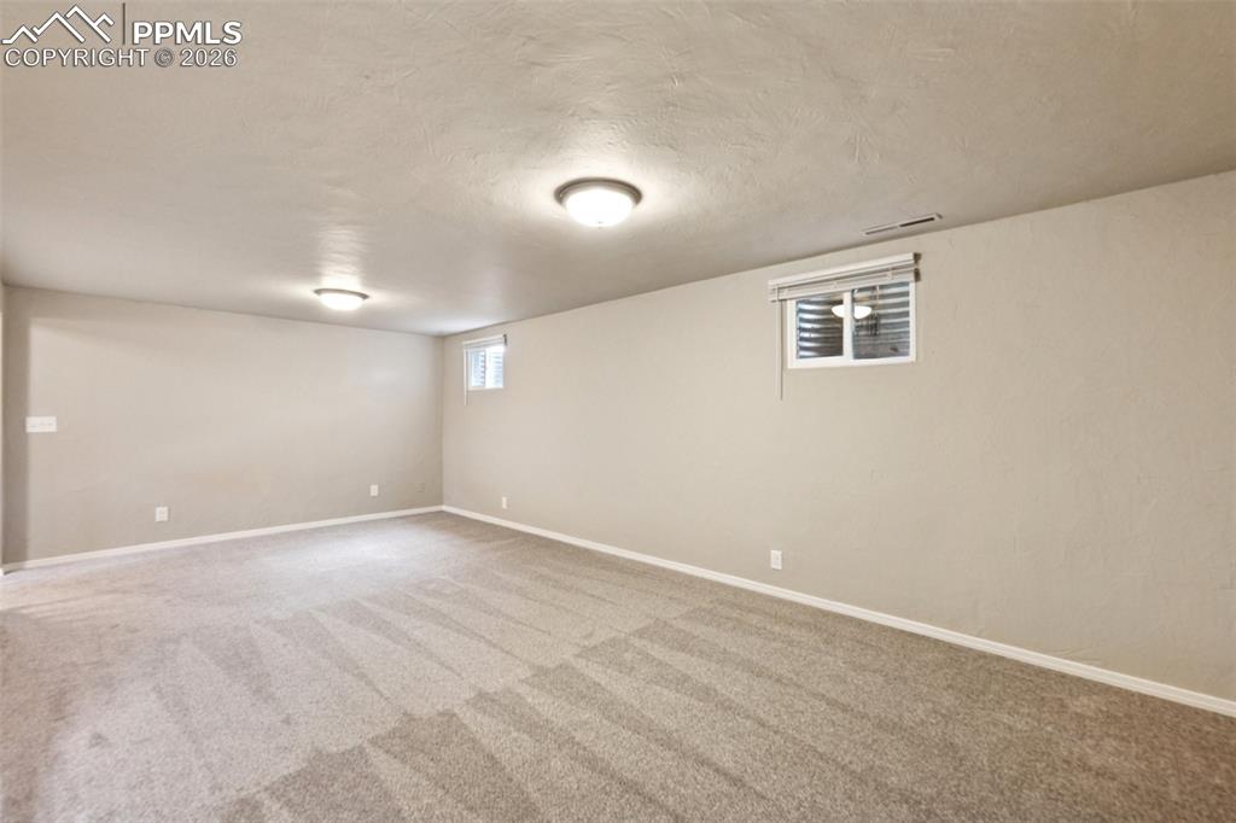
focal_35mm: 15
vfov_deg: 77.3
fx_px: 515
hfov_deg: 100.4
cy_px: 412
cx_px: 618
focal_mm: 15
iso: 800
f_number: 11
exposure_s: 1/1.67
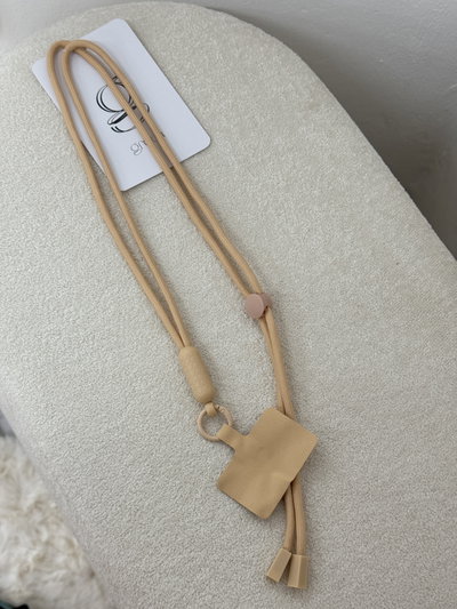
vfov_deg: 39.6
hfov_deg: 30.3
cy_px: 304
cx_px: 228
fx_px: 845
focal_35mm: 48
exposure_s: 1/50
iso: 80
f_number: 1.78
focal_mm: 6.76
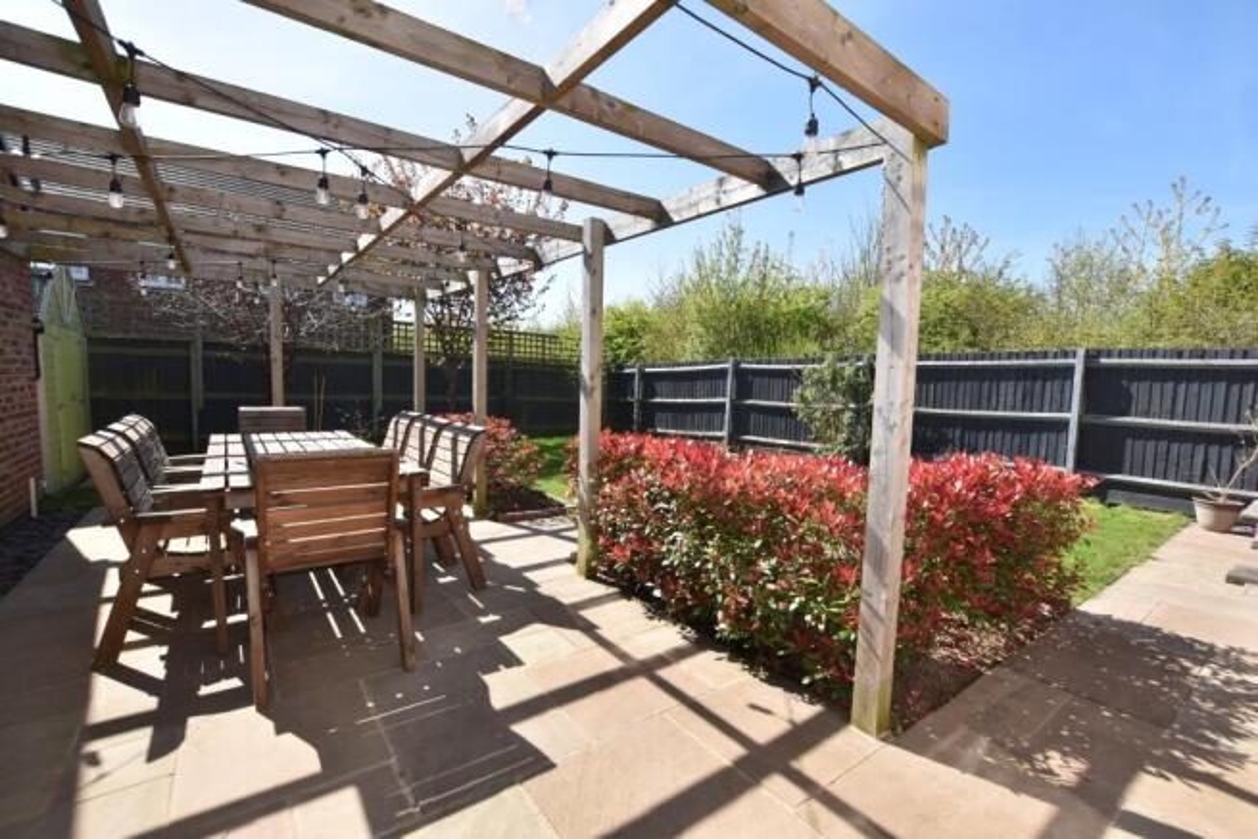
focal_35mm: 15
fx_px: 524
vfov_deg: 77.4
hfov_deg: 100.4
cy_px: 420
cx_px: 629
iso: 100
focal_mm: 10
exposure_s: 1/200
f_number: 6.3
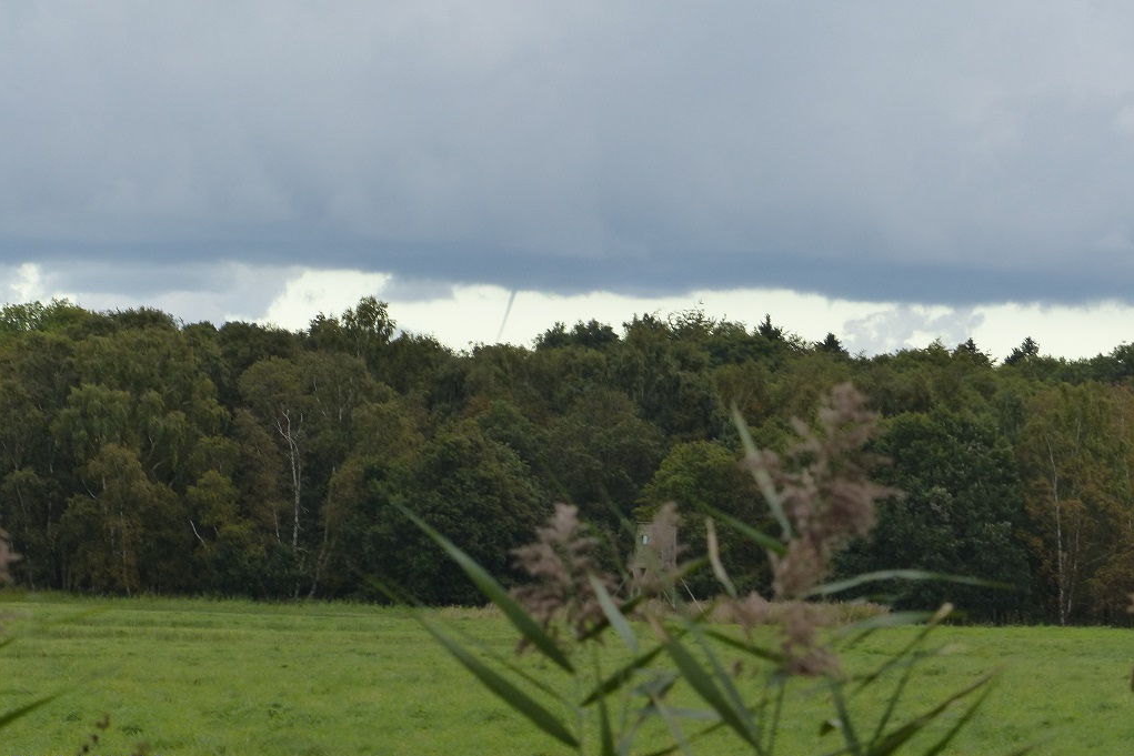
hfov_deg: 8.5
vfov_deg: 5.7
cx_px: 566
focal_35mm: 242
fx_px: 7624
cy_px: 355
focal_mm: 41.8
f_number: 4
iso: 160
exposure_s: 1/250
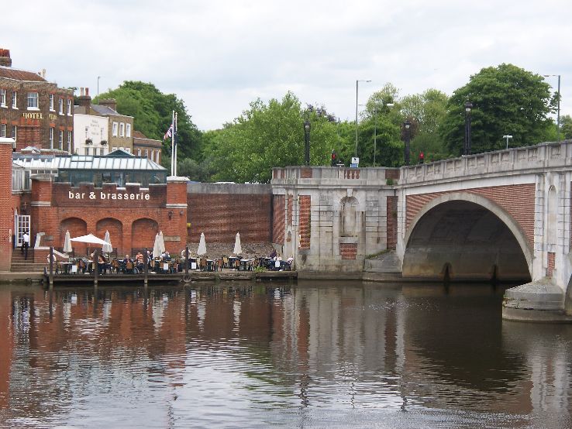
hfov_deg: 18.7
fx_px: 1736
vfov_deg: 14.1
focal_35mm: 105
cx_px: 286
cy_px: 214
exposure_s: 1/500
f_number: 3.8
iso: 80
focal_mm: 22.05
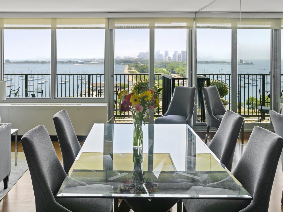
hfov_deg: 48.9
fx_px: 311
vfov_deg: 37.7
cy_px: 106
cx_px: 132
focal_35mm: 38
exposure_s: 1/13
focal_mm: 35
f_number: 8
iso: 320
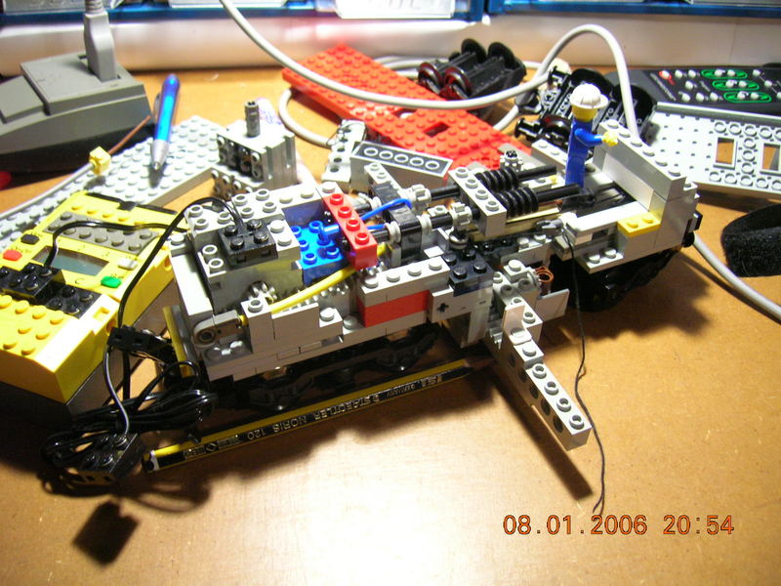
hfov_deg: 54.0
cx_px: 390
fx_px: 767
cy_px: 293
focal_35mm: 34
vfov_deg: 41.8
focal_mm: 5.7
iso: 174
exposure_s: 1/3.9
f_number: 2.9
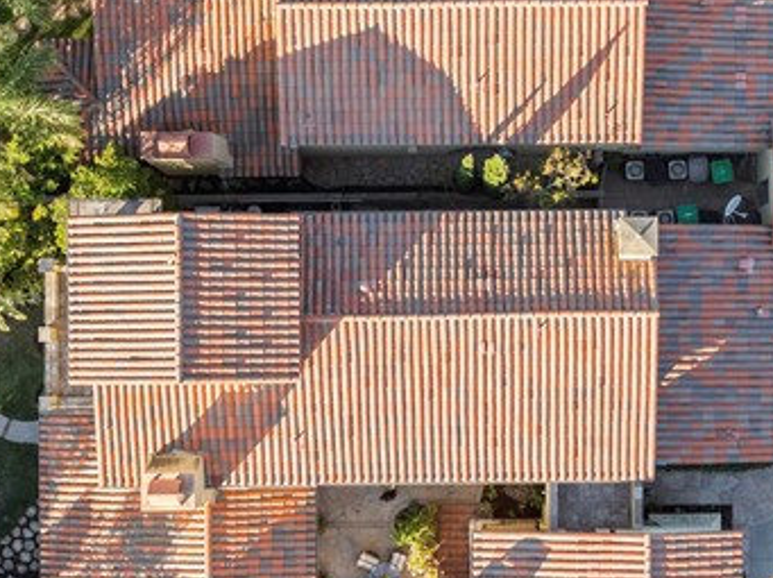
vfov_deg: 20.4
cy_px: 349
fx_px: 1606
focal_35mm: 72
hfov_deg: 27.0
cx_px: 442
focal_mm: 12.3
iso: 100
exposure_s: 1/50
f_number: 2.8
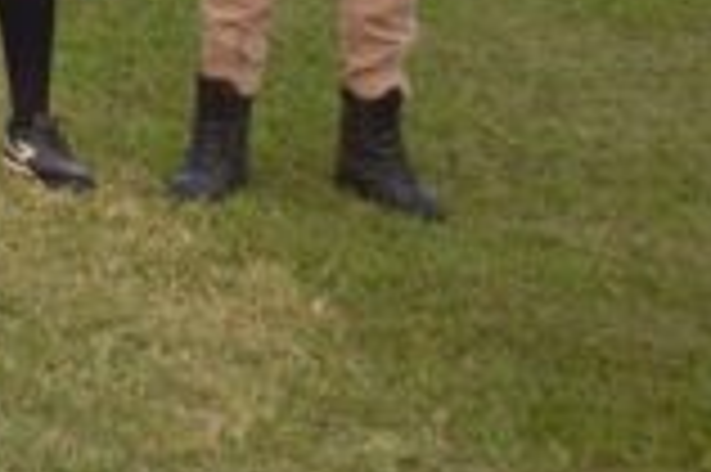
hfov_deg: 12.1
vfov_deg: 8.5
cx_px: -774
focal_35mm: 148
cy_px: -614
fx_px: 2927
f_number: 5
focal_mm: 21
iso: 400
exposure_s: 1/100
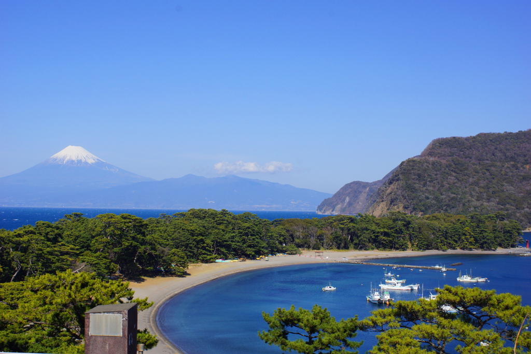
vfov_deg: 29.9
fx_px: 664
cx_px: 266
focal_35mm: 45
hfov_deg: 43.6
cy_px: 177
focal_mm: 30
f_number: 13
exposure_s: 1/200
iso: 100
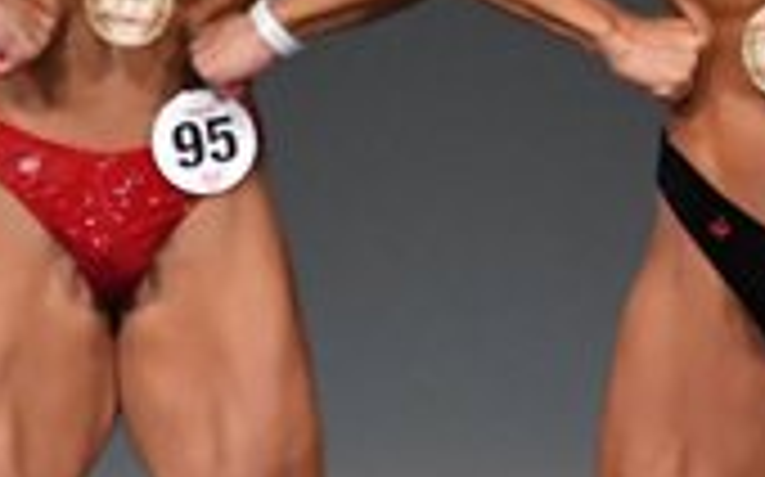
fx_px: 33398
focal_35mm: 1603
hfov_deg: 1.3
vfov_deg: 0.8
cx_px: 1280
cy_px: 135
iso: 5000
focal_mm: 230
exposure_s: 1/400
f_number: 5.6
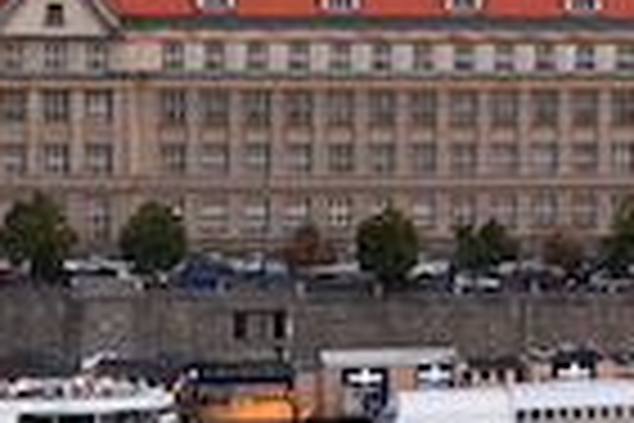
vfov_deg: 7.2
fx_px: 3346
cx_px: 1174
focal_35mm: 190
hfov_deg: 10.2
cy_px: 34
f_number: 6.3
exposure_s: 1/15
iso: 800
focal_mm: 28
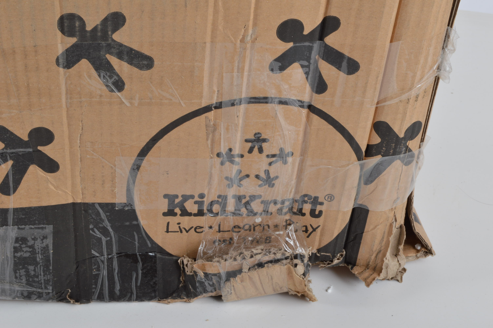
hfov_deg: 31.9
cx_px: 246
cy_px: 164
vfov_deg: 21.5
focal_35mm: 63
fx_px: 862
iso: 100
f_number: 18
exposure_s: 1/125
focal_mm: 42
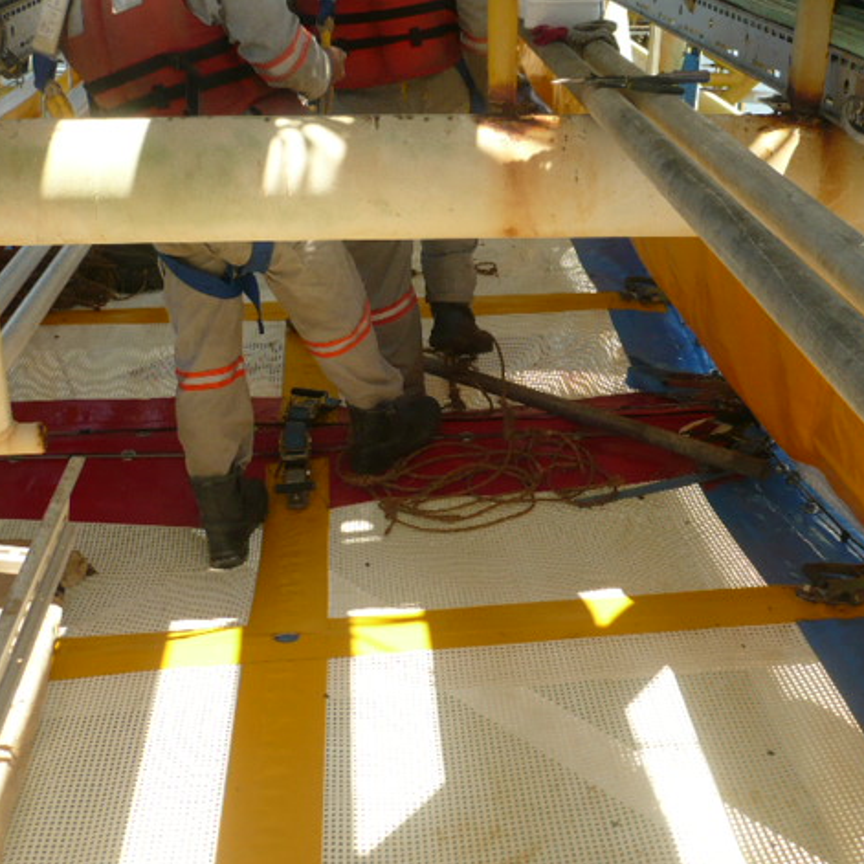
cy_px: 426
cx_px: 473
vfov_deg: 40.0
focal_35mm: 42
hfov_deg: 40.0
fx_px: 1186
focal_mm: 5.8
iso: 100
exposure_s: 1/400
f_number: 2.8
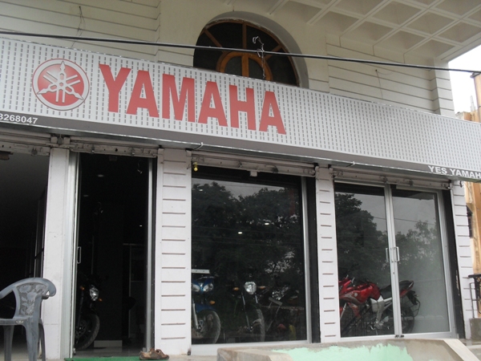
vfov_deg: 37.7
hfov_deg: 49.0
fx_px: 528
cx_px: 240
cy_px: 180
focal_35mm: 38
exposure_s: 1/350
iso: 80
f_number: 2.8
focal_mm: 6.3
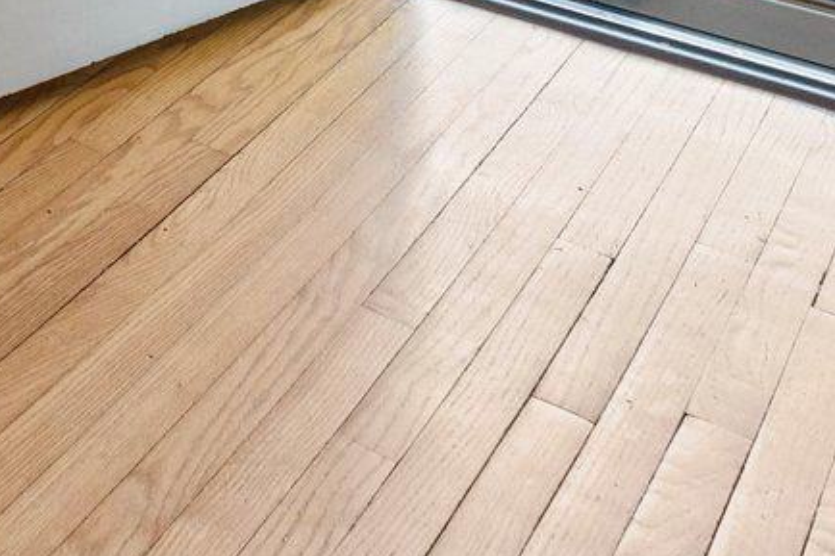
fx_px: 1530
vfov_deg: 14.7
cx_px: -333
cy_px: -710
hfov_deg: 25.1
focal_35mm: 66
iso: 500
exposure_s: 1/5
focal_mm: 14
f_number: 8
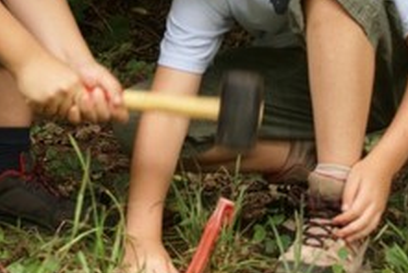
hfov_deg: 10.5
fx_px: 2218
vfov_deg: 7.0
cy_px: -44
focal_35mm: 195
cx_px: 188
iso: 160
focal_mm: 45
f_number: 5.6
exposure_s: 1/80
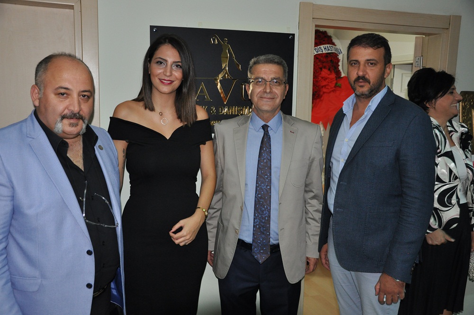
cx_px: 237
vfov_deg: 35.4
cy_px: 158
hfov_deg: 51.3
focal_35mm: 38
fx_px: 493
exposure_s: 1/60
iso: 1000
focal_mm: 25
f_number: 4.5
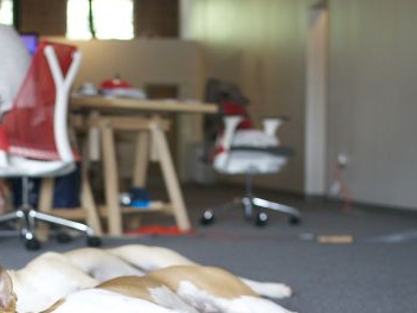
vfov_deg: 16.9
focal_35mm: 87
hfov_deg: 22.2
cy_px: 229
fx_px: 1046
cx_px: 80
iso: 1600
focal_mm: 35
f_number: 16
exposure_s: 1/400
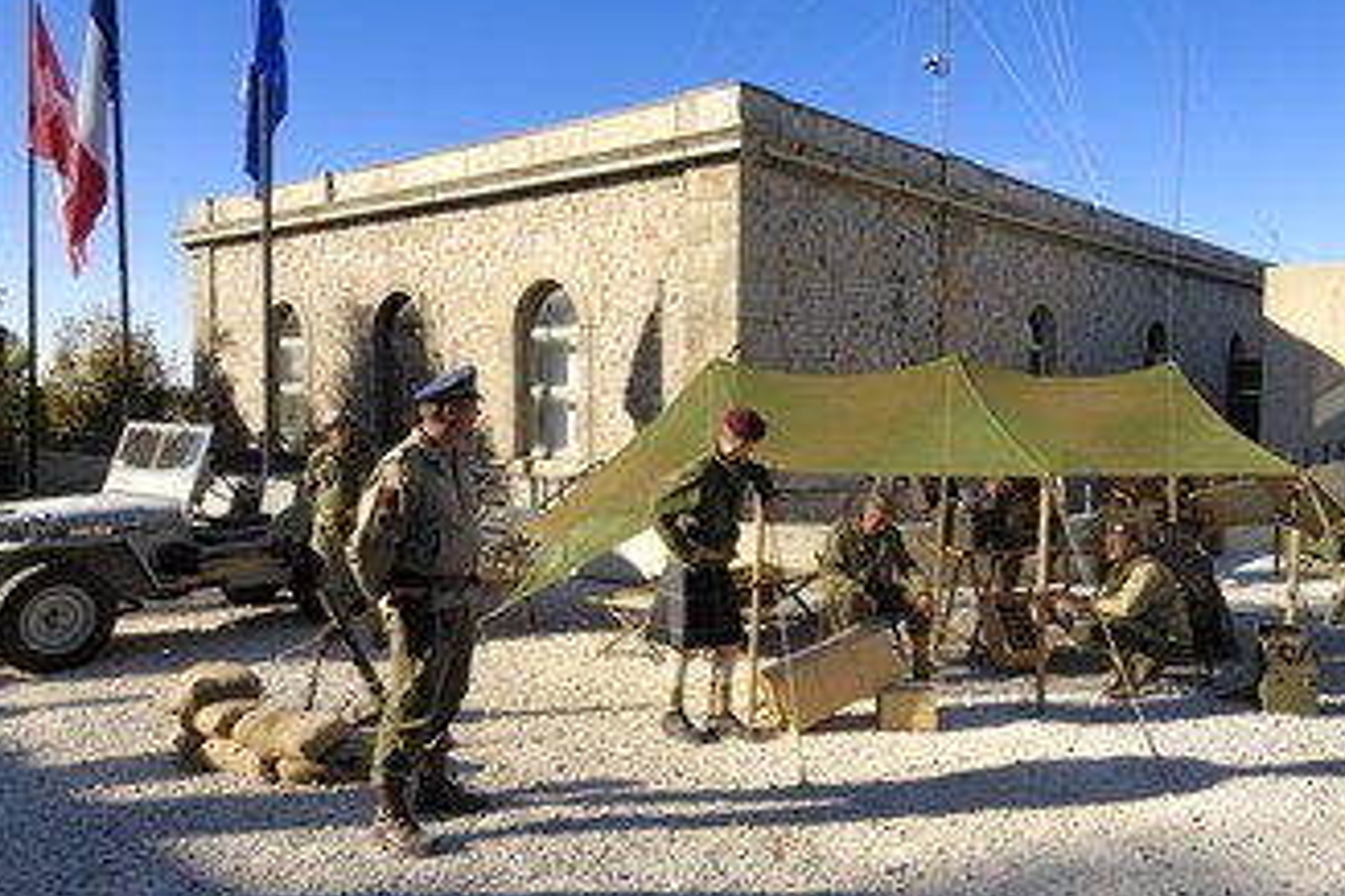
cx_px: 734
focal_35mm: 27
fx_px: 1009
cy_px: 423
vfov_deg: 47.9
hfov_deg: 67.2
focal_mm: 14
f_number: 8
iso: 100
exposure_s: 1/160
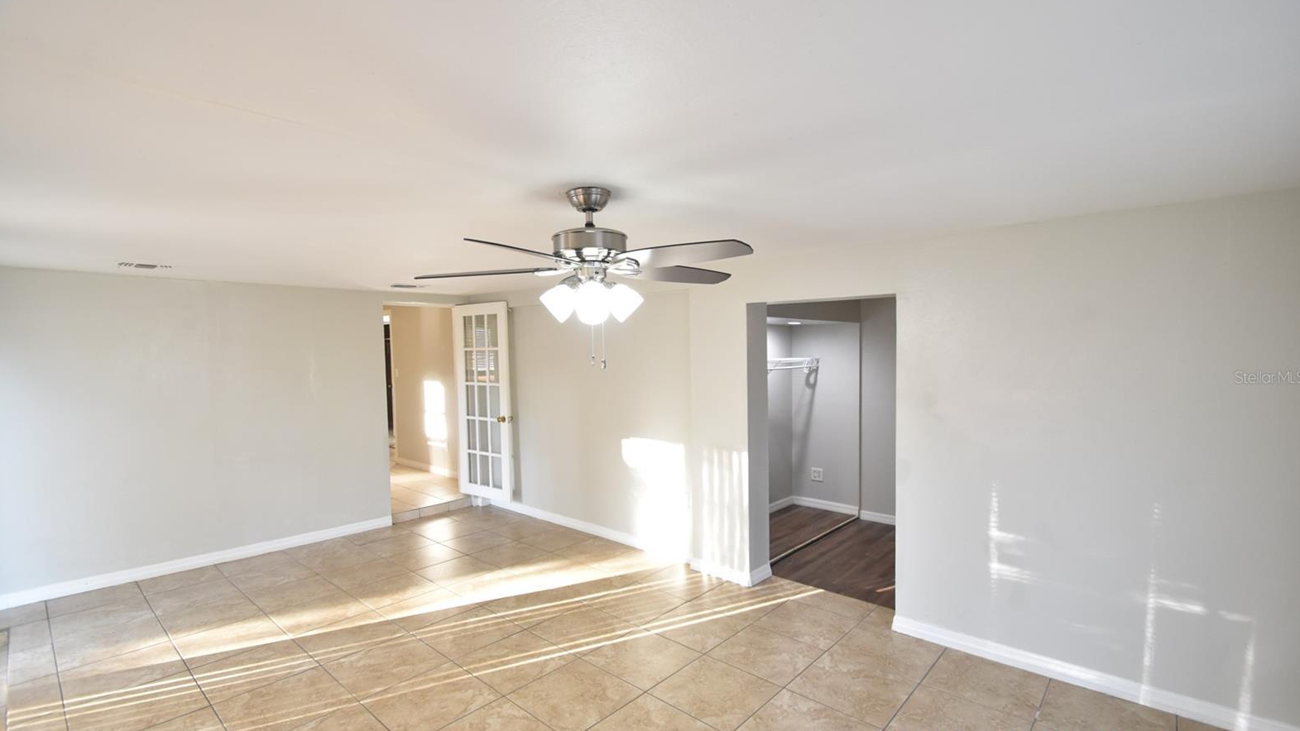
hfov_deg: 99.4
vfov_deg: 67.1
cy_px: 377
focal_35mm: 16
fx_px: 552
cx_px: 646
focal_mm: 10
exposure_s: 1/60
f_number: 3.5
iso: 800
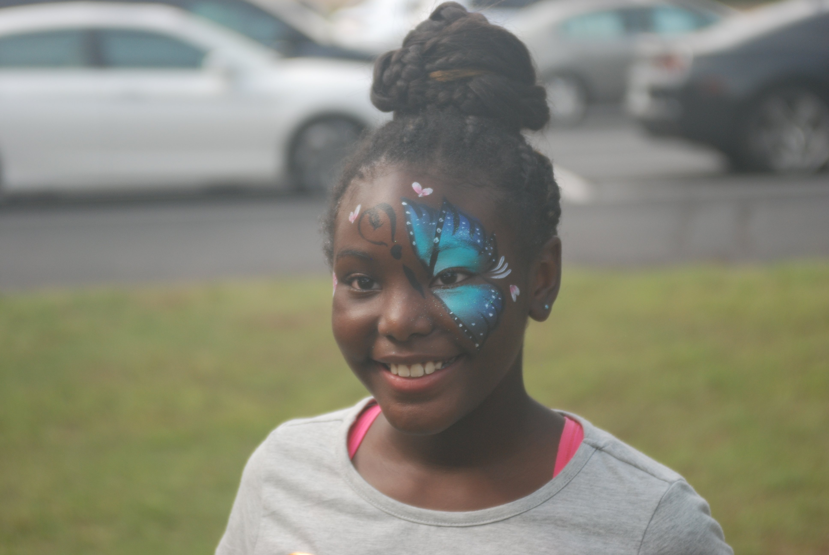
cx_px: 414
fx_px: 2940
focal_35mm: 128
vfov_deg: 10.8
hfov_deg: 16.1
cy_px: 278
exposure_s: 1/320
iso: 200
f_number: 4.5
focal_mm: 85
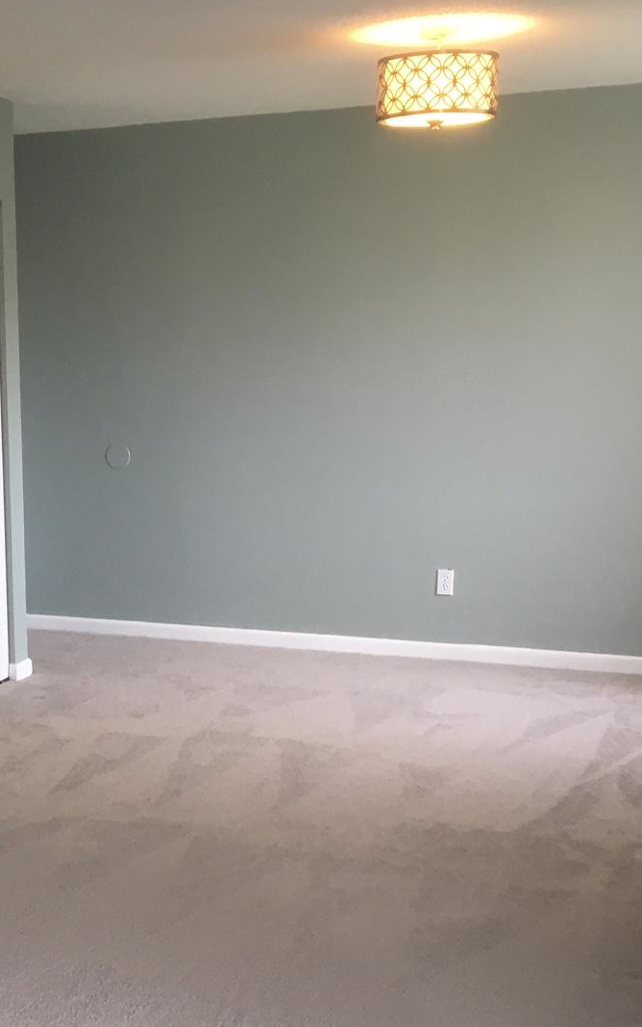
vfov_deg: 34.9
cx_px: 49
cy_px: 641
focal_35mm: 58
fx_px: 1623
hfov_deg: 21.8
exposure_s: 1/30
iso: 64
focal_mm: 4.15
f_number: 2.2
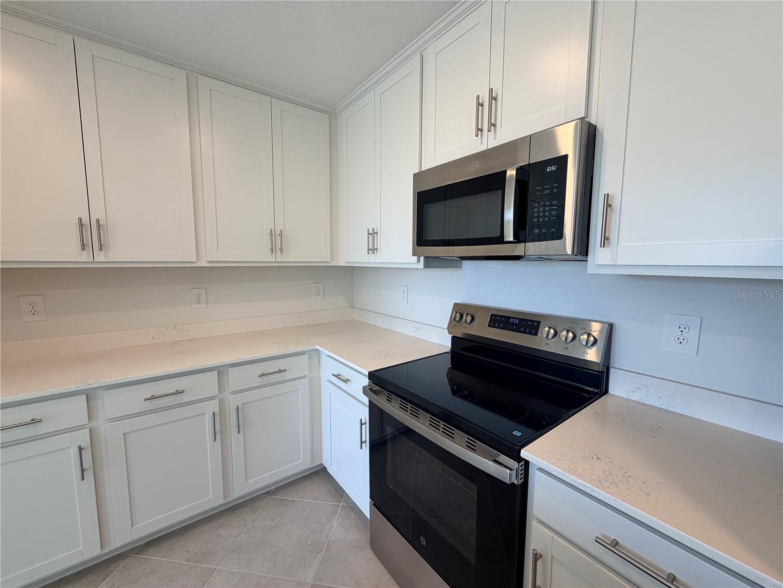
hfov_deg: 102.1
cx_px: 392
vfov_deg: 85.7
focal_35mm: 14
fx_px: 317
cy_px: 294
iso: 100
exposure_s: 1/120
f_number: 2.2
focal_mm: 2.22
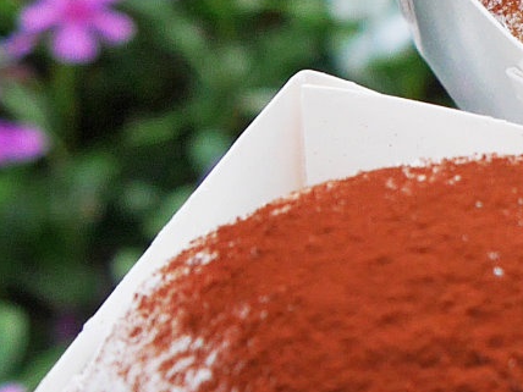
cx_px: 781
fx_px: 3535
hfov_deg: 8.3
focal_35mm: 234
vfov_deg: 6.3
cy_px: -120
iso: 200
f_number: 5
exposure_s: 1/160
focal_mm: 19
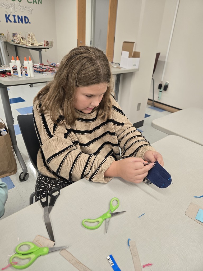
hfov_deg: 58.9
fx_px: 180
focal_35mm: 23
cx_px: 102
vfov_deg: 73.9
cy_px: 136
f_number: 1.8
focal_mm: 5.4
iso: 160
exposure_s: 1/120
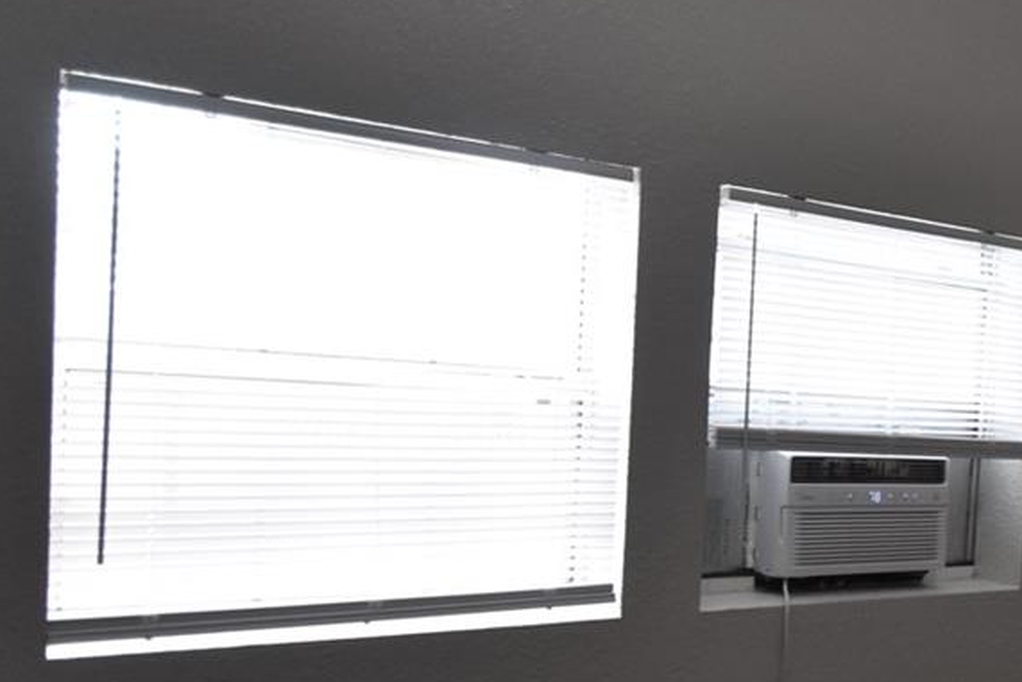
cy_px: 442
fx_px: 1193
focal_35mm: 42
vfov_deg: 31.7
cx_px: 1181
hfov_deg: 37.1
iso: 800
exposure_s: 1/90
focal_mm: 10
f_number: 4
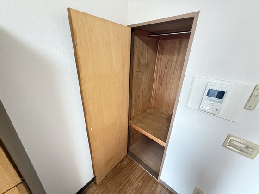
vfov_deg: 85.7
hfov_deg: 102.1
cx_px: 130
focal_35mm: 14
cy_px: 97
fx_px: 105
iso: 800
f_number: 2.2
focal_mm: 2.22
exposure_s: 1/60
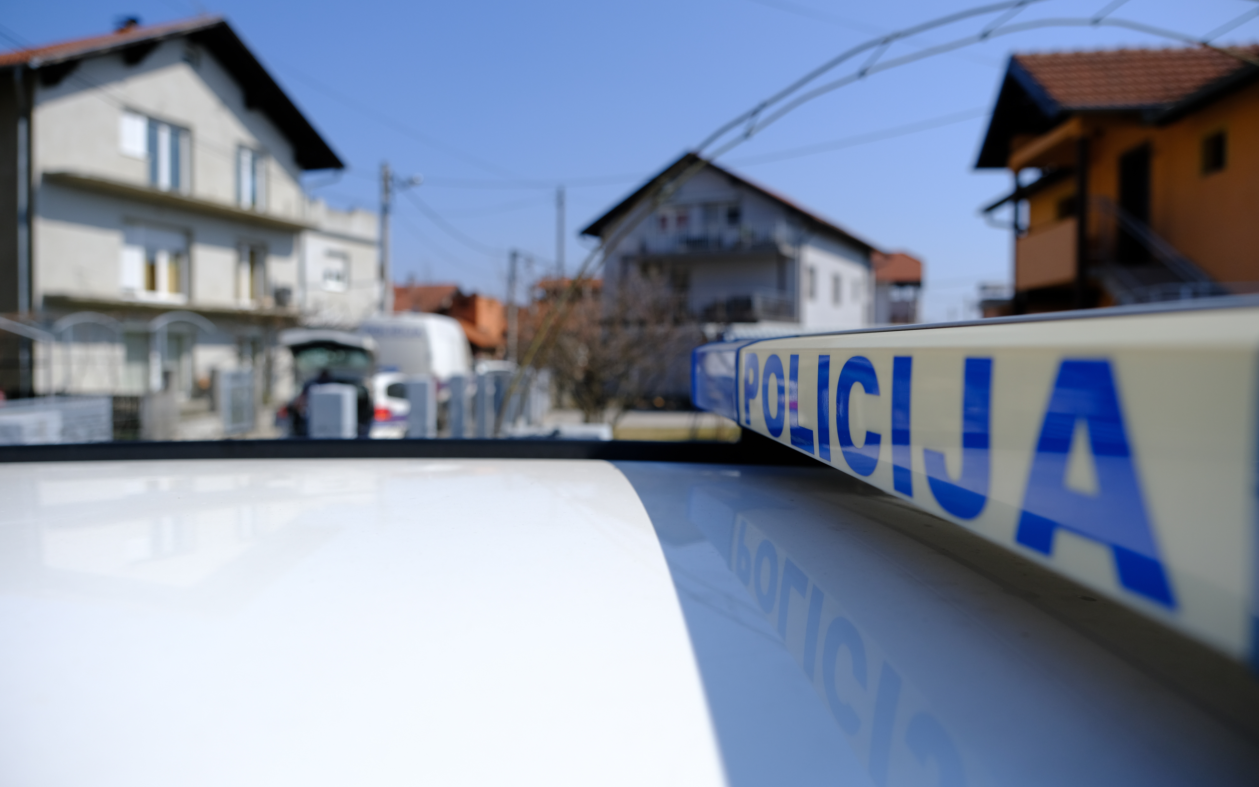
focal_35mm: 25
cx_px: 630
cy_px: 366
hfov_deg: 72.5
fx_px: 858
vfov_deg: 49.2
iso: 200
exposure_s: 1/3200
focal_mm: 16
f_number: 2.8
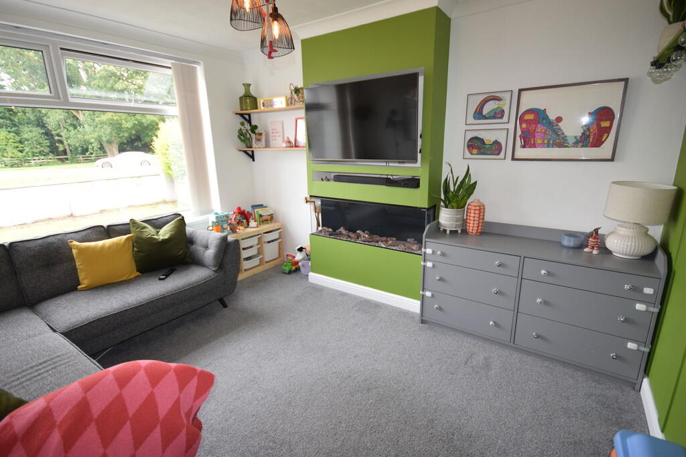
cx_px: 343
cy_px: 228
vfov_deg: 69.7
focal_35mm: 17
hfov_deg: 92.4
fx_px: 329
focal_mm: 11.5
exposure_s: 1/125
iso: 640
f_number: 5.6
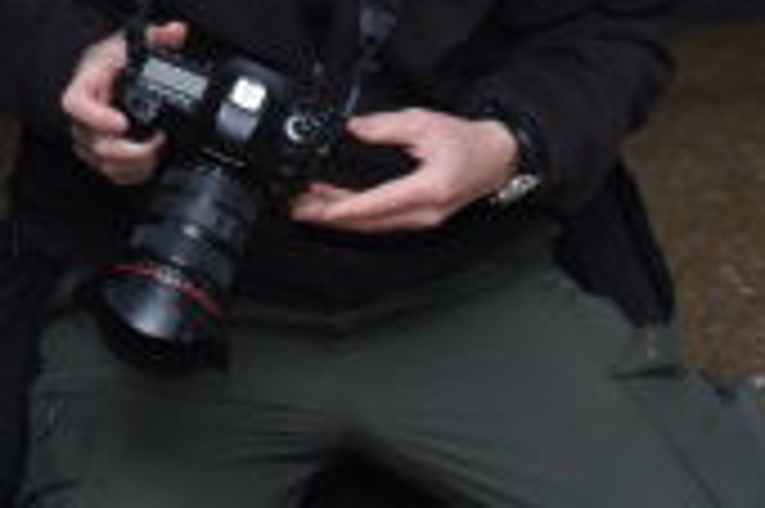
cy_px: -546
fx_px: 4097
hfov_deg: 10.0
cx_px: -720
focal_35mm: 193
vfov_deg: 6.8
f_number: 6.3
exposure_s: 1/100
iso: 640
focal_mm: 32
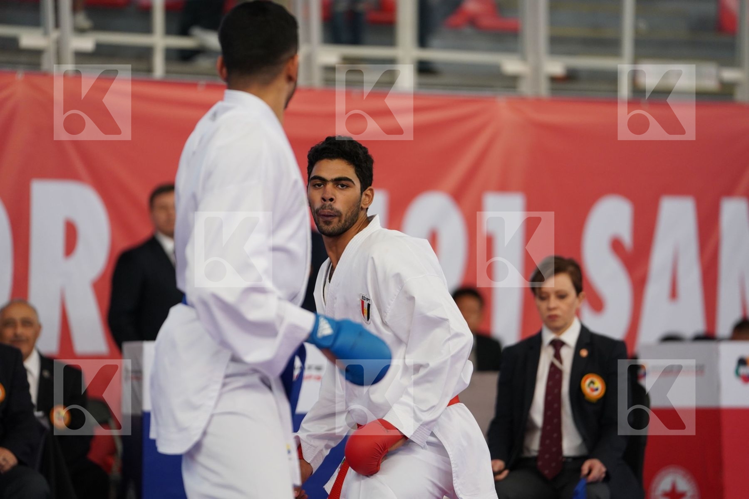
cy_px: 250
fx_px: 4161
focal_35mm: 200
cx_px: 374
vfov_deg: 6.9
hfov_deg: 10.3
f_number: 2.8
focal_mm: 200
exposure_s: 1/1000
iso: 1250
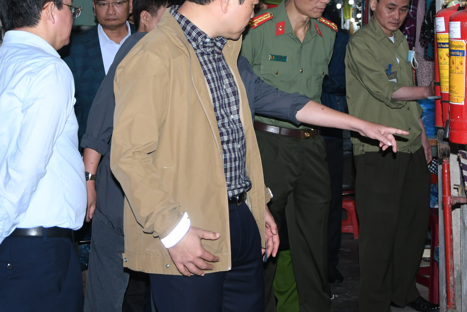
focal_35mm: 78
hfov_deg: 26.0
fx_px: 1012
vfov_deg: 17.3
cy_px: 50
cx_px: 270
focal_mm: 28
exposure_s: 1/200
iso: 800
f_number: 4
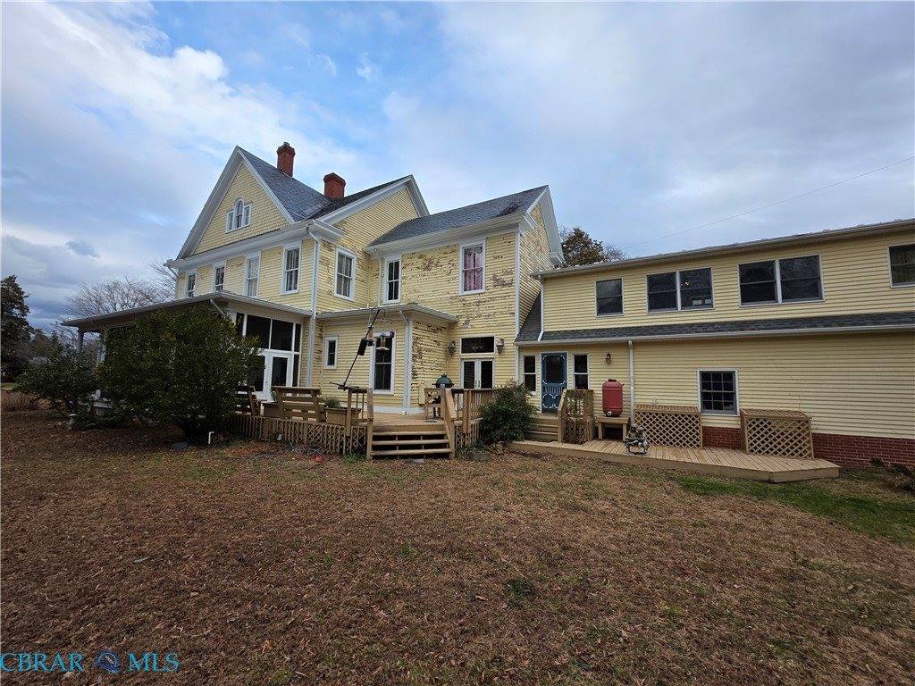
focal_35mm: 13
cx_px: 458
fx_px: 344
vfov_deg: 89.9
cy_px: 343
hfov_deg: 106.2
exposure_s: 1/871
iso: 40
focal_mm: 2.2
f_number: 1.9
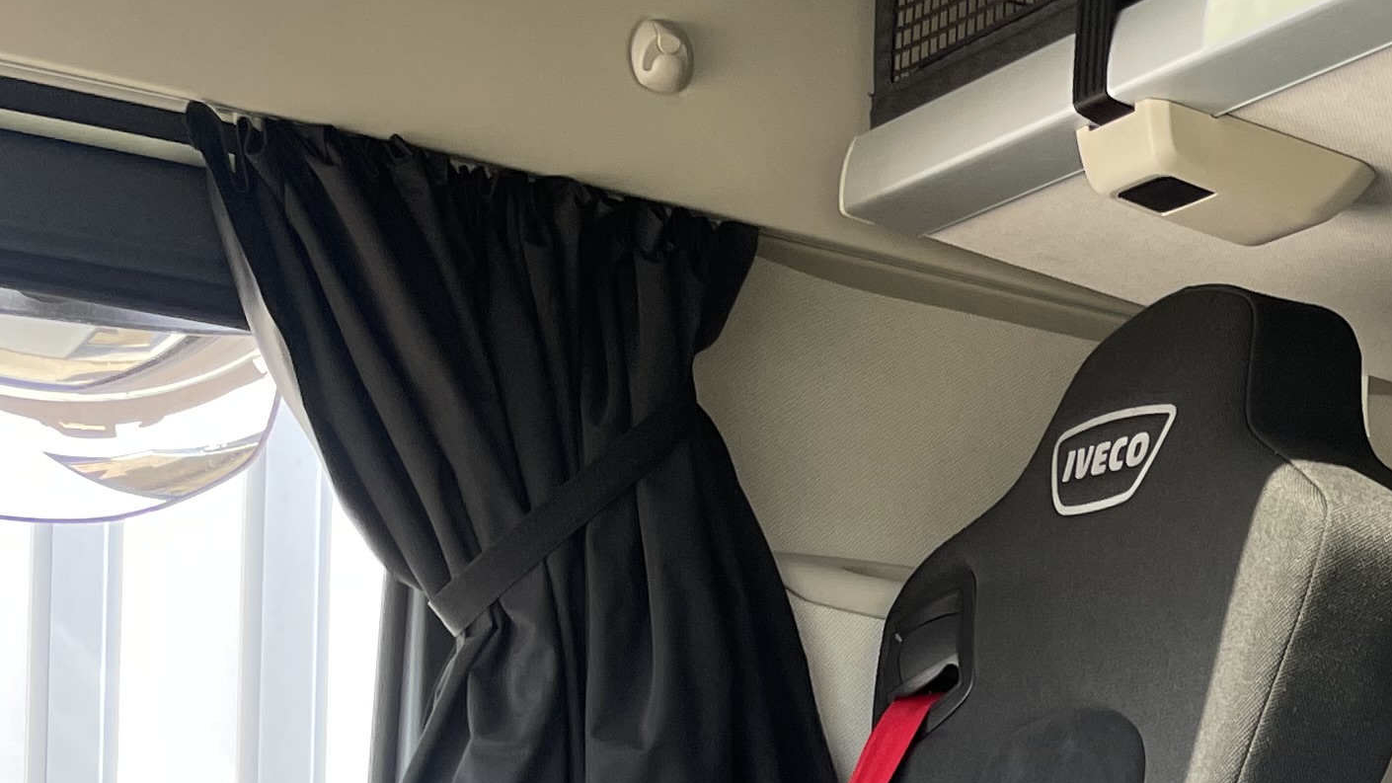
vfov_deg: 13.9
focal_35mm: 81
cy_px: 1221
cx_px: 1943
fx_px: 2990
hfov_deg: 22.6
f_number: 1.6
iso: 50
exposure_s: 1/121
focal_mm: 4.2
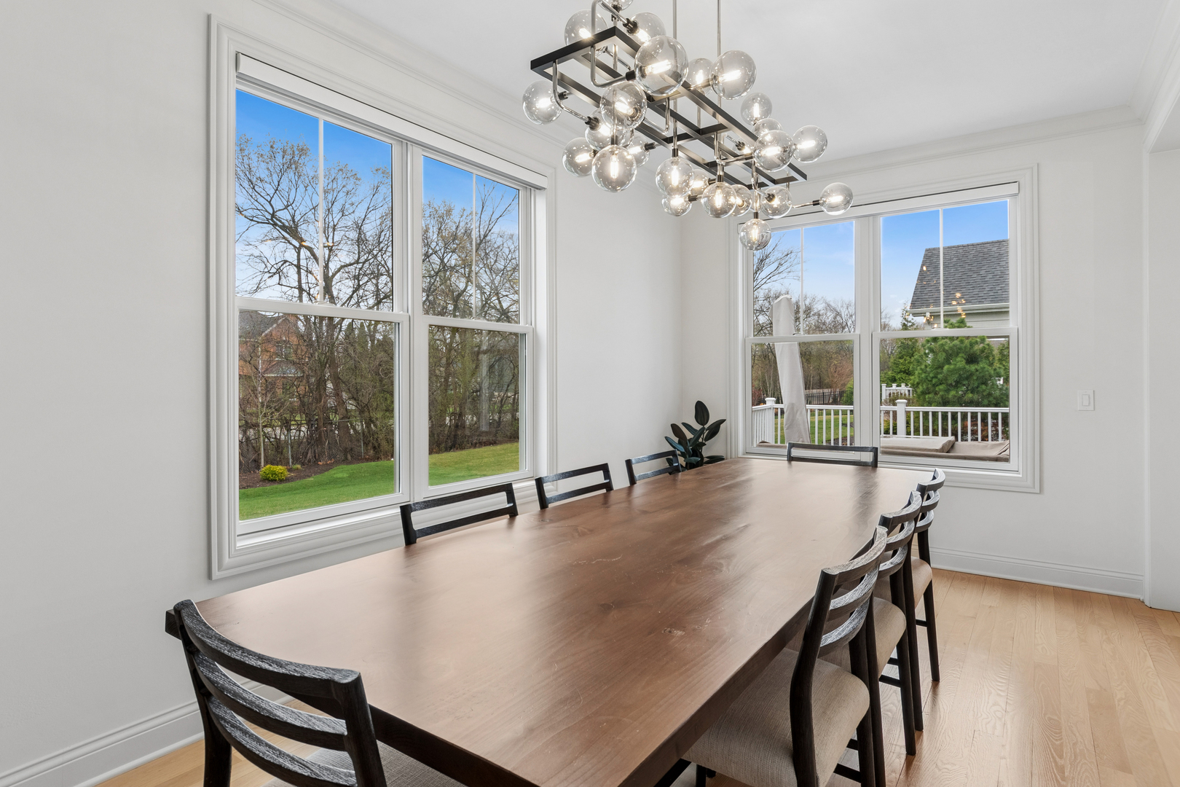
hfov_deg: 90.0
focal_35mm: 18
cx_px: 590
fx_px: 590
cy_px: 394
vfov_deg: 67.4
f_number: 8
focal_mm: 12
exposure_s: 1/30
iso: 320
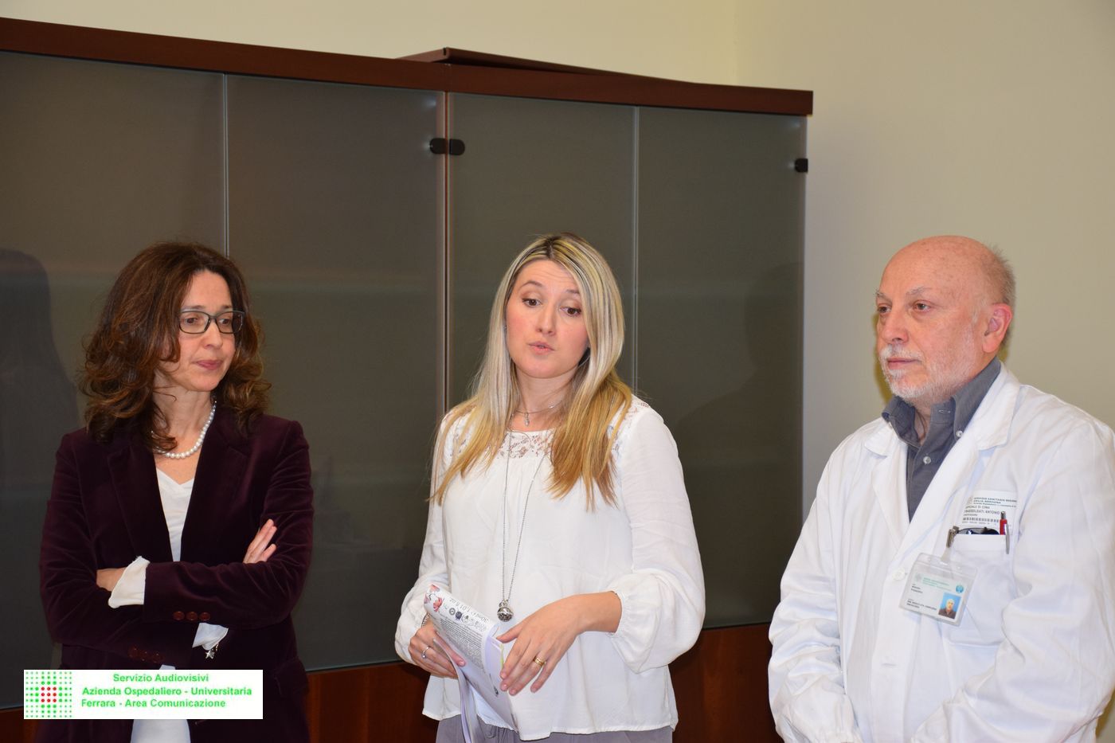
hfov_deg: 27.0
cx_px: 558
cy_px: 372
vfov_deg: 18.2
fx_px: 2322
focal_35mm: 75
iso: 800
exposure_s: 1/100
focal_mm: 50
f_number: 5
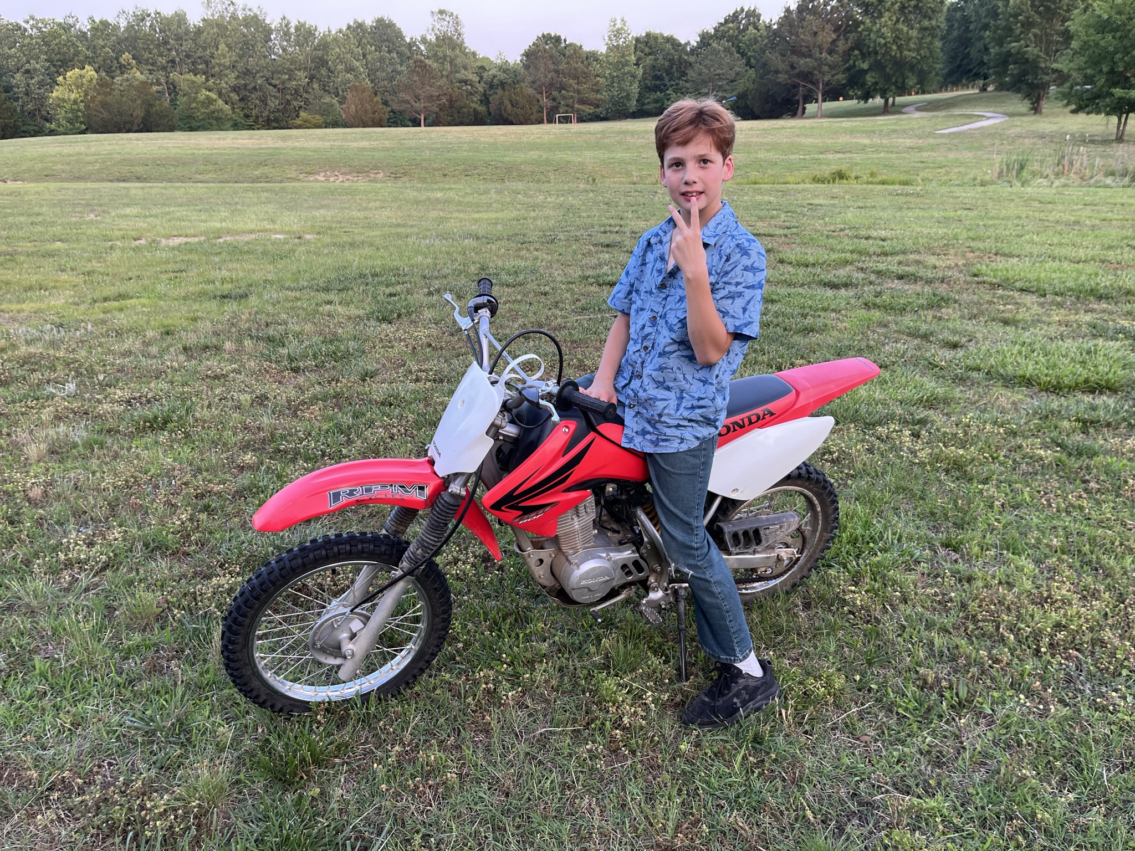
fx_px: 852
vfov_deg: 53.1
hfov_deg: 67.3
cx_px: 568
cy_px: 426
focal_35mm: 26
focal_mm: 5.1
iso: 64
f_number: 1.6
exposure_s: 1/122
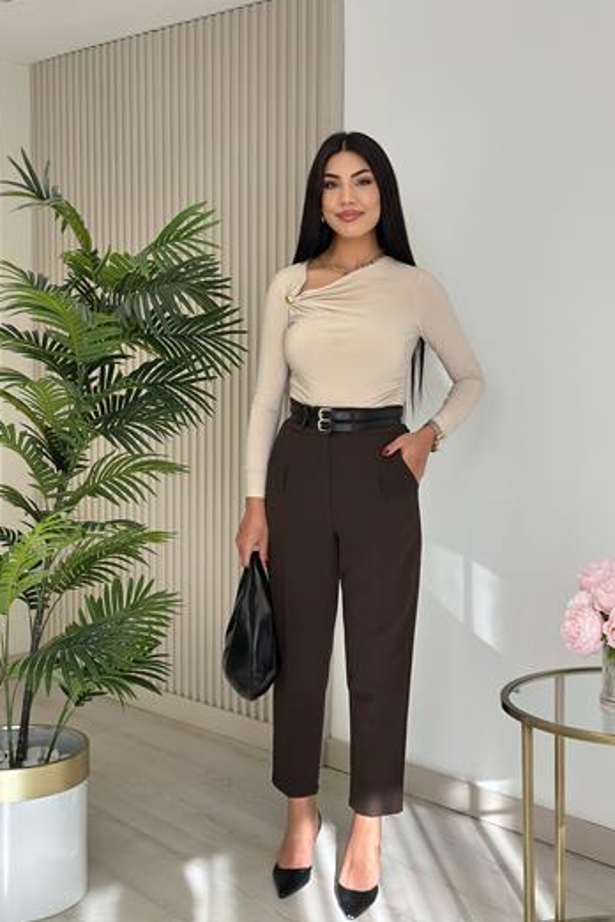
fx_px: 1307
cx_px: 332
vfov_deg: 38.9
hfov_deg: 26.5
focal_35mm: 51
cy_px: 457
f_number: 1.78
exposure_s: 1/411
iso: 80
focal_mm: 6.86
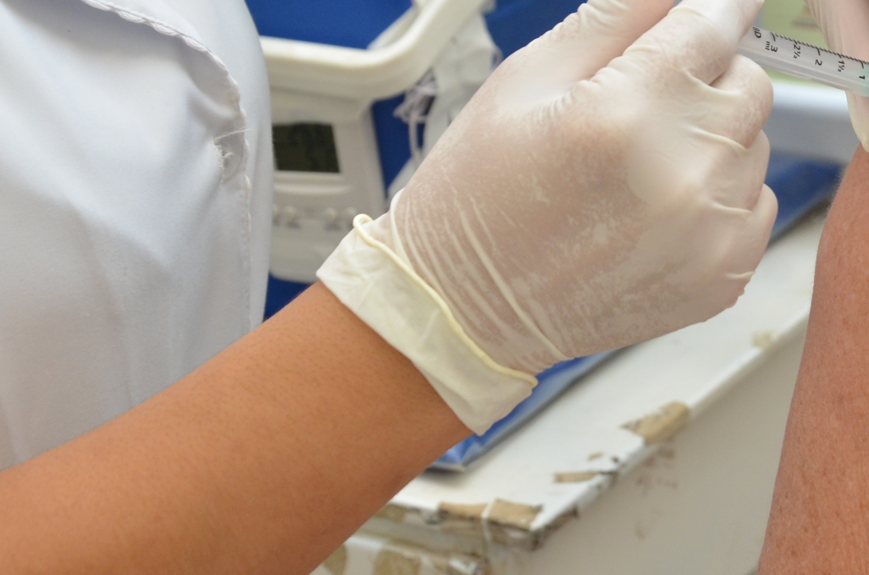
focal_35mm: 119
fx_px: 2866
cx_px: 782
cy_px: 117
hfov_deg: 17.0
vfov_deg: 11.4
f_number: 7.1
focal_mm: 42
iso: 800
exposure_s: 1/60
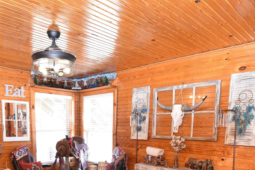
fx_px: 220
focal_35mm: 31
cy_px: 160
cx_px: 95
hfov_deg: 59.5
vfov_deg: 38.7
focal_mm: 14
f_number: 3.2
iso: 800
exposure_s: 1/60
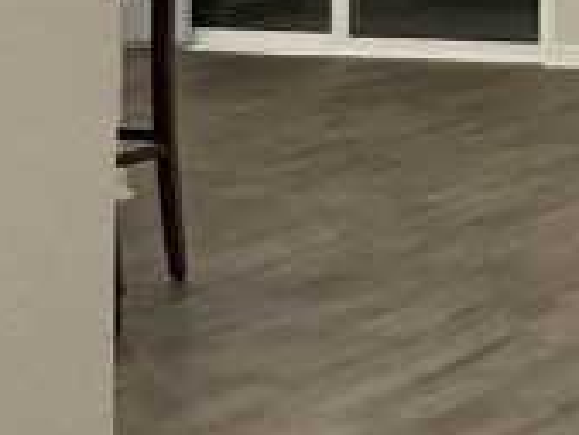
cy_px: -75
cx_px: 1360
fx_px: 2946
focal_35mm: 176
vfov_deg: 8.4
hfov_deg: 9.9
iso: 125
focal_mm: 3
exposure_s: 1/60
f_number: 1.8
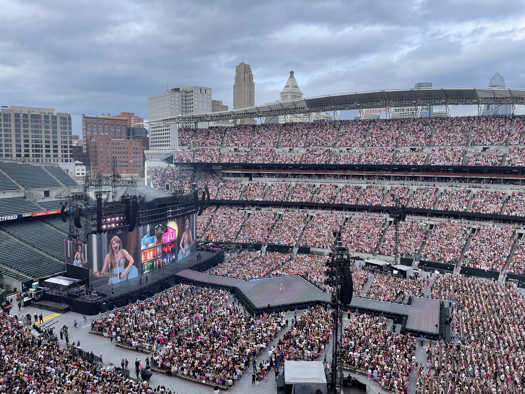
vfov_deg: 53.1
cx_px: 262
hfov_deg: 67.3
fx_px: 394
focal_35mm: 26
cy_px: 197
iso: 32
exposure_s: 1/698
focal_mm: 4.2
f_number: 1.6
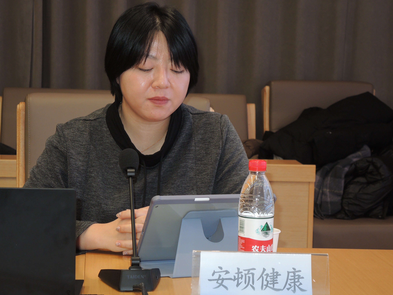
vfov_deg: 15.7
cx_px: 211
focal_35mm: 94
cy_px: 137
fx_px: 1067
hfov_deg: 20.9
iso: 200
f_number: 3.2
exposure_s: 1/50
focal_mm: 17.7
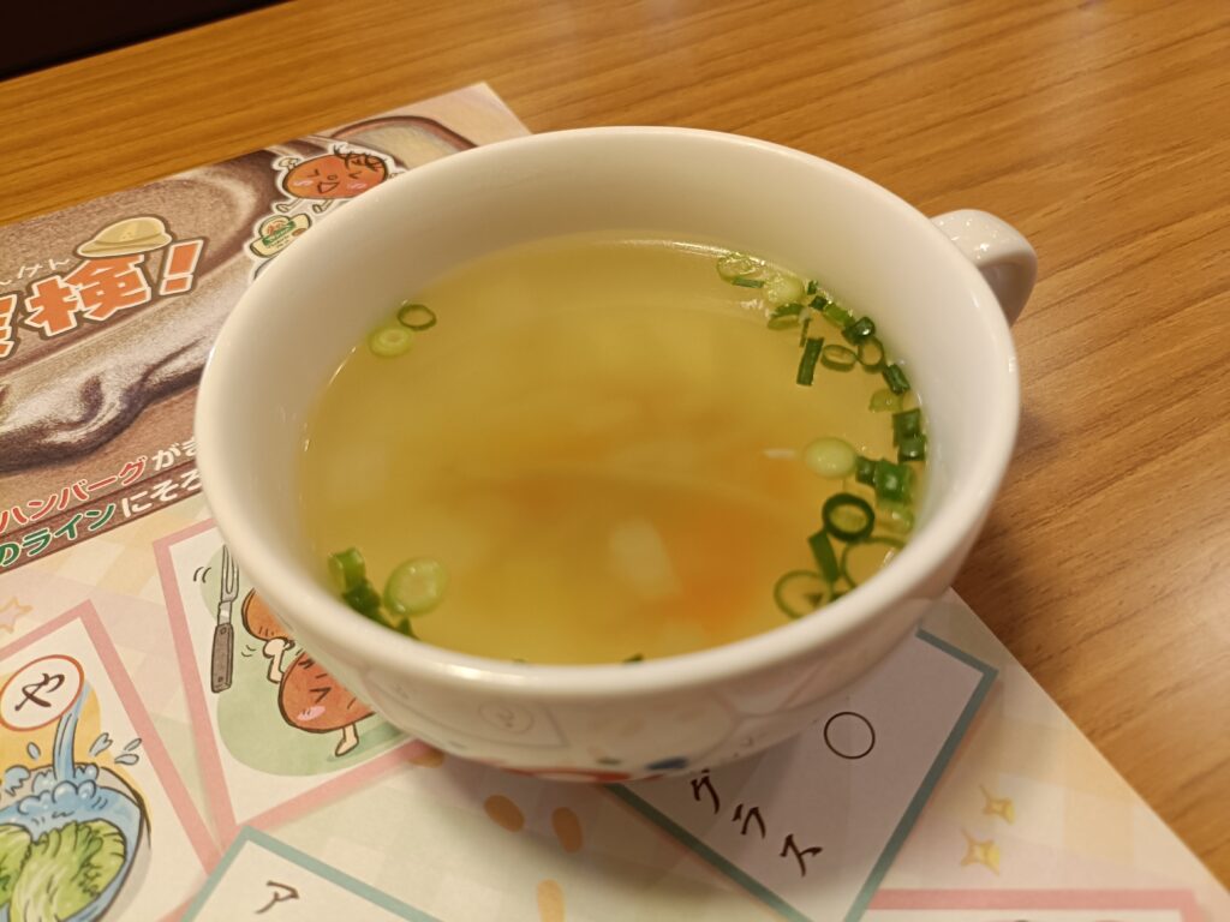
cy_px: 461
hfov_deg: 69.4
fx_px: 888
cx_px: 615
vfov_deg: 54.9
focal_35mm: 25
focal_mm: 4.7
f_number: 1.7
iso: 400
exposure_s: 1/60
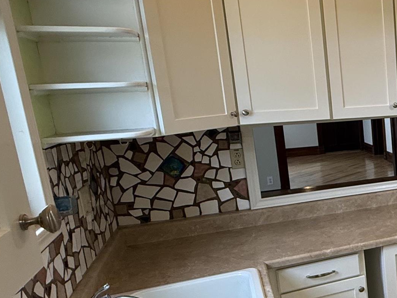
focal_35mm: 41
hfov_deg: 36.0
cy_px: 177
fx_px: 470
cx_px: 473
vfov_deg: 35.0
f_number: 2.2
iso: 250
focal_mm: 2.22
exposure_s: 1/120
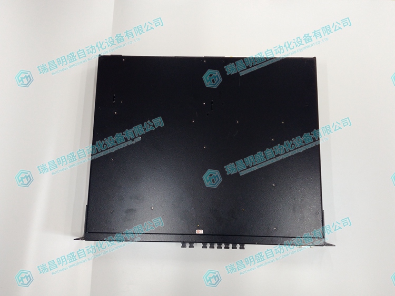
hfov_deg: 65.3
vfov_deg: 51.4
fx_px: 308
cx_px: 198
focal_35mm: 27
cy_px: 148
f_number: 2
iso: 152
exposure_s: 1/33
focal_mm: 3.79
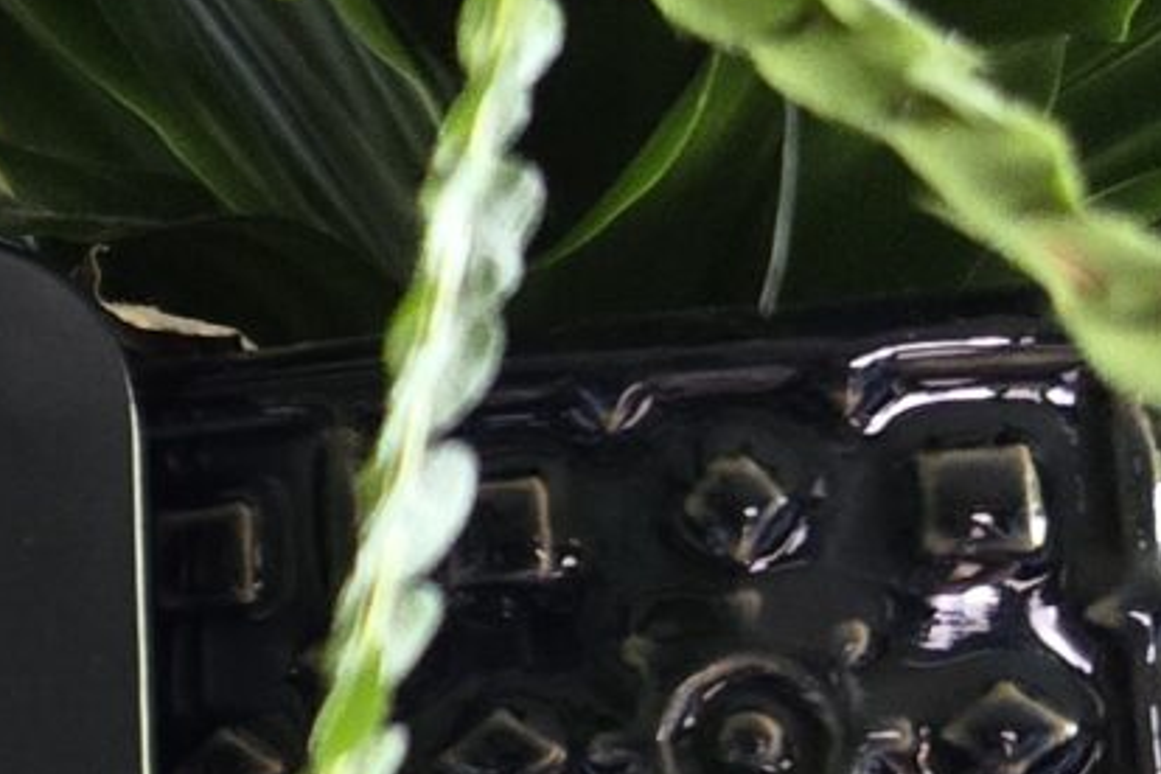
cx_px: -1784
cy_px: 763
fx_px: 4773
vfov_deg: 9.2
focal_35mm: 148
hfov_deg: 11.2
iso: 800
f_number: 1.8
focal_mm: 5.4
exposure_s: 1/60
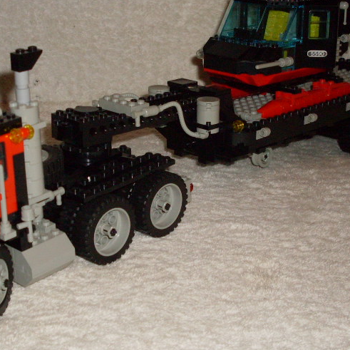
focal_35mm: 70
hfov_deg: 24.6
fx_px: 801
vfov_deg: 24.6
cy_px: 135
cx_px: 143
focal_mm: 6.3
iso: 100
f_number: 2.8
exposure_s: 1/45
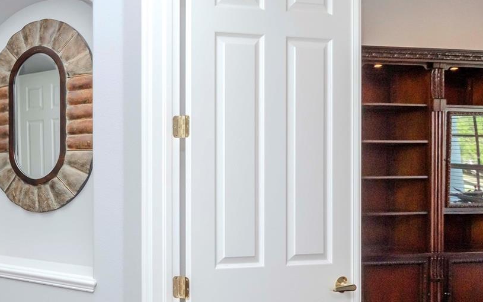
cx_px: 62
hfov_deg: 55.8
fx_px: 395
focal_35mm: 30
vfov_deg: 41.5
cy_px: 191
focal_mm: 10
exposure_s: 1/200
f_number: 9
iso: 500
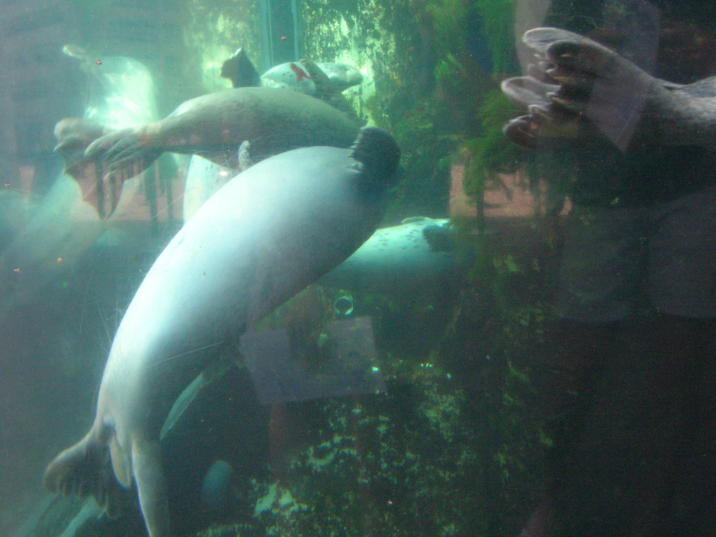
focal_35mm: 36
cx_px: 358
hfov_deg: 51.4
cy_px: 268
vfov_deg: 39.7
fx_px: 745
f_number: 4.9
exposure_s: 1/118
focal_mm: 6
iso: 200
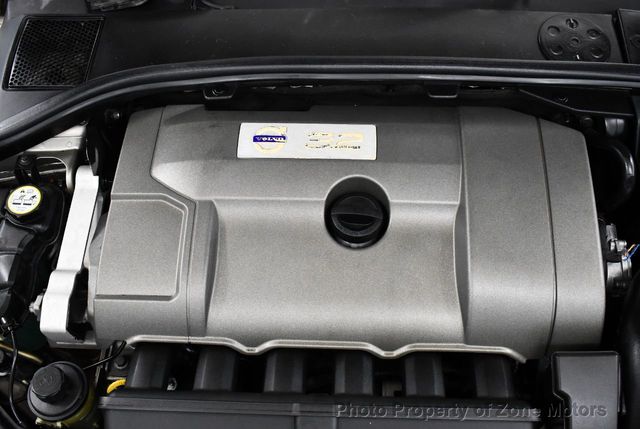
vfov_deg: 37.0
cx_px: 320
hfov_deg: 53.1
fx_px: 641
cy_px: 214
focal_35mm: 36
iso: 2000
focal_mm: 18
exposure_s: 1/125
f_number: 3.5
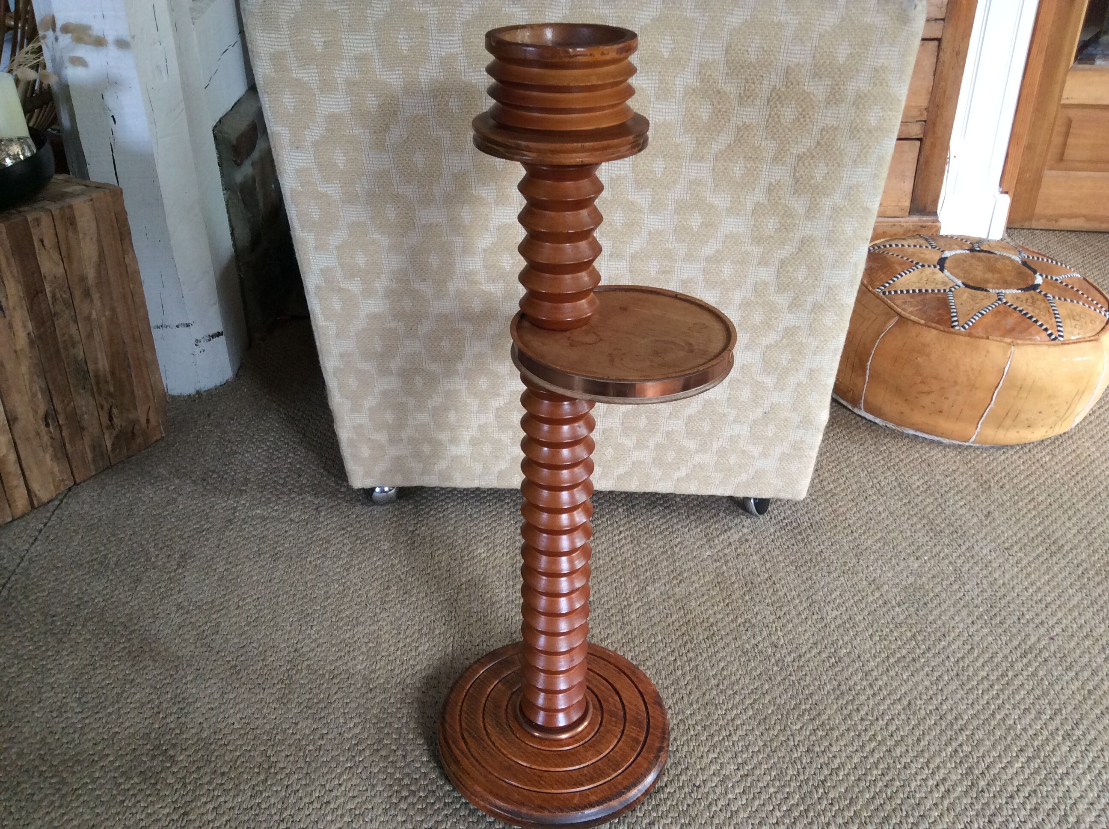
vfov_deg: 44.1
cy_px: 414
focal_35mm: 32
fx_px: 1024
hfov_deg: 56.9
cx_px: 554
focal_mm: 3.3
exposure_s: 1/25
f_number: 2.4
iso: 64
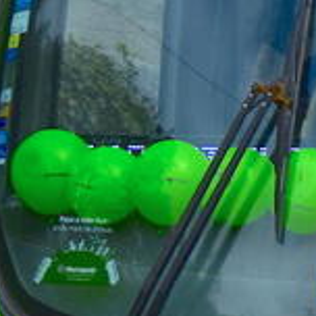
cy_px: 167
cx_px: 936
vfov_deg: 7.7
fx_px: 2361
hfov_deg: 6.9
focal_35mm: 229
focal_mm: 29
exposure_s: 1/2500
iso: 200
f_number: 3.8
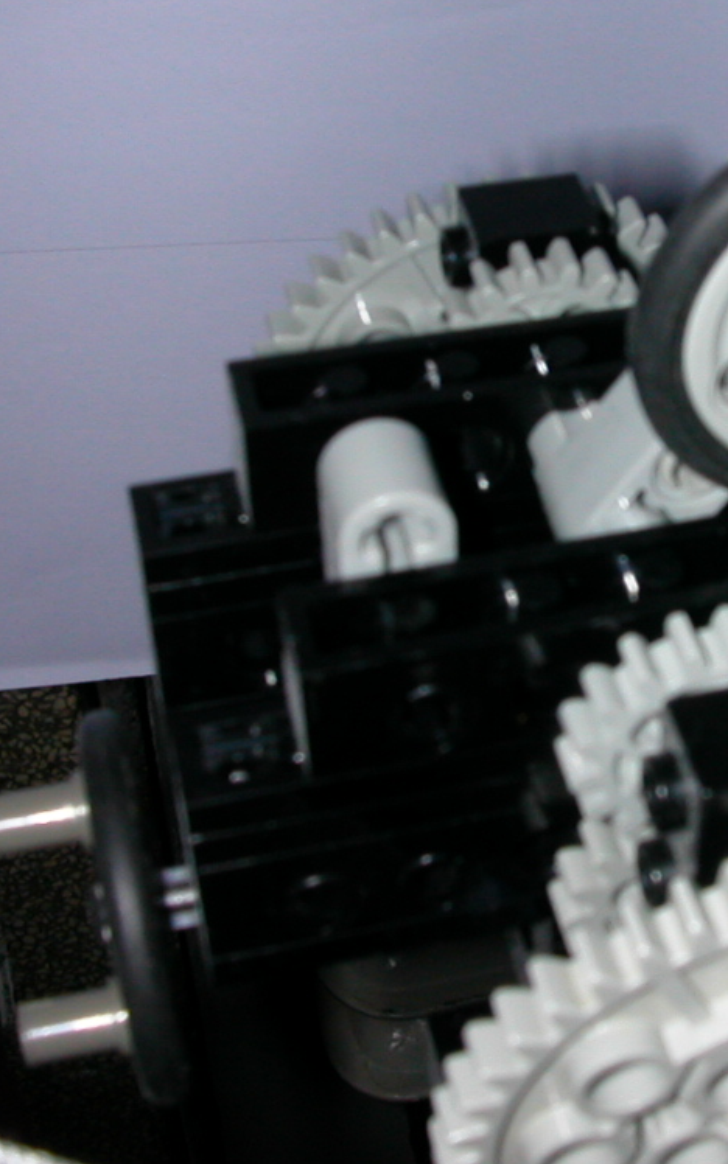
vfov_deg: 30.6
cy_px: 549
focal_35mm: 67
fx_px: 2127
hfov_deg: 18.9
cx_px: 730
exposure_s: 1/59.9
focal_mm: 5.6
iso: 100
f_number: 4.5
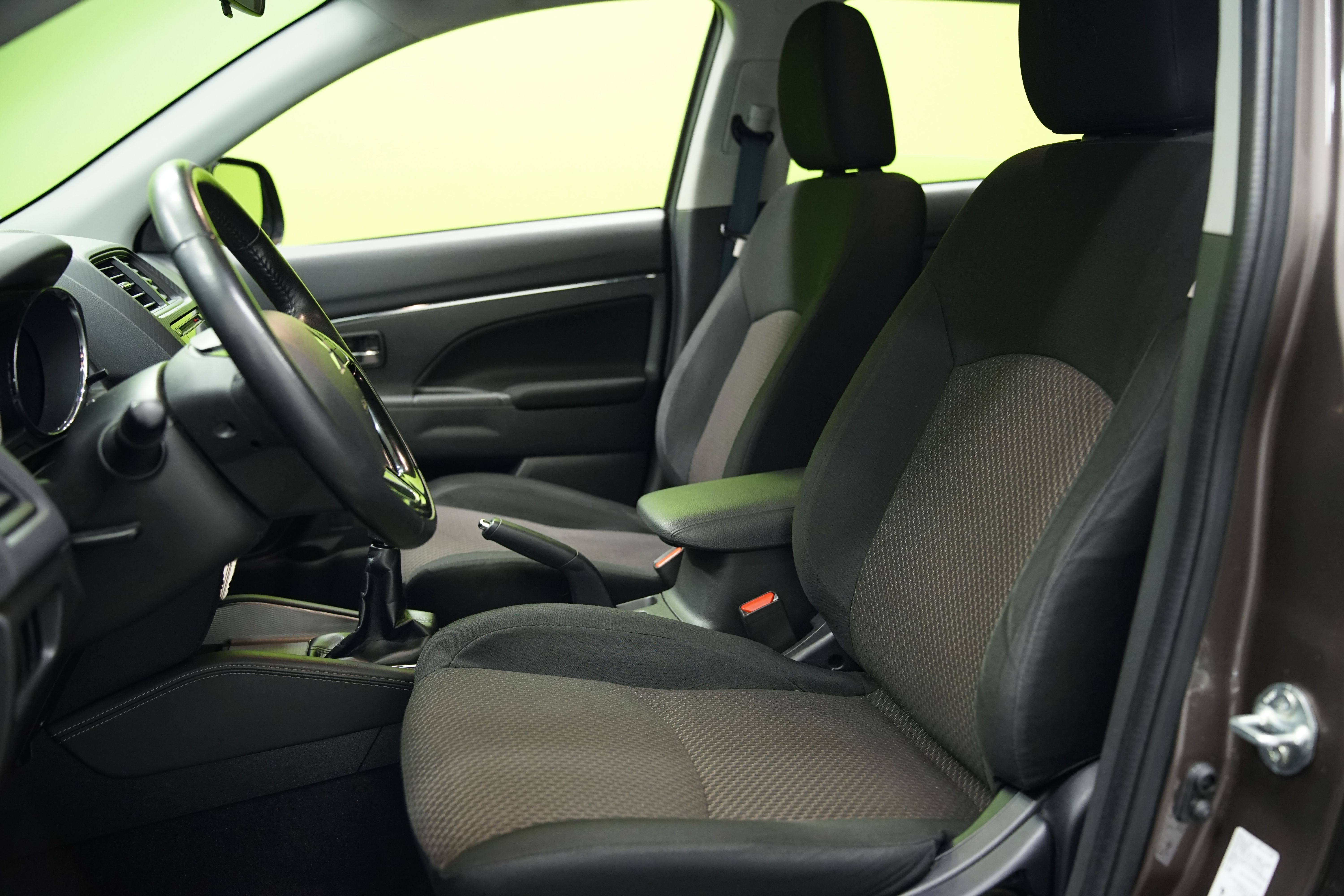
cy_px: 448
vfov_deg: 41.1
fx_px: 1195
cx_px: 672
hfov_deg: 58.7
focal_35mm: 32
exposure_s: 1/30
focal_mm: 32
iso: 1600
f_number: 3.2
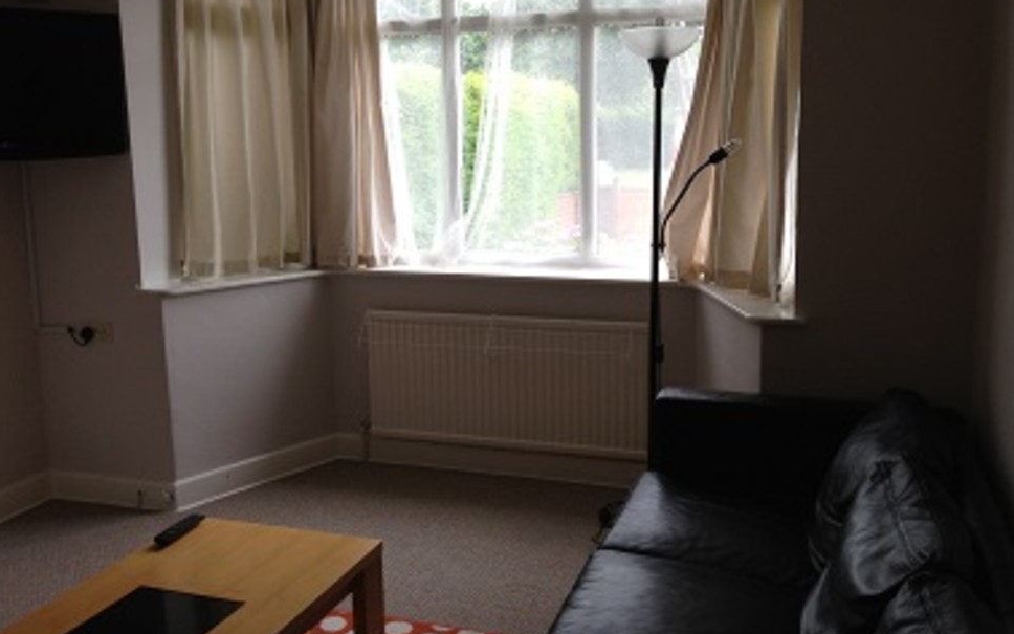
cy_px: 274
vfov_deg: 34.4
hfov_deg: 52.7
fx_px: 1022
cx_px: 522
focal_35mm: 37
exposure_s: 1/60
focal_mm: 4.13
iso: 50
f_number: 2.4
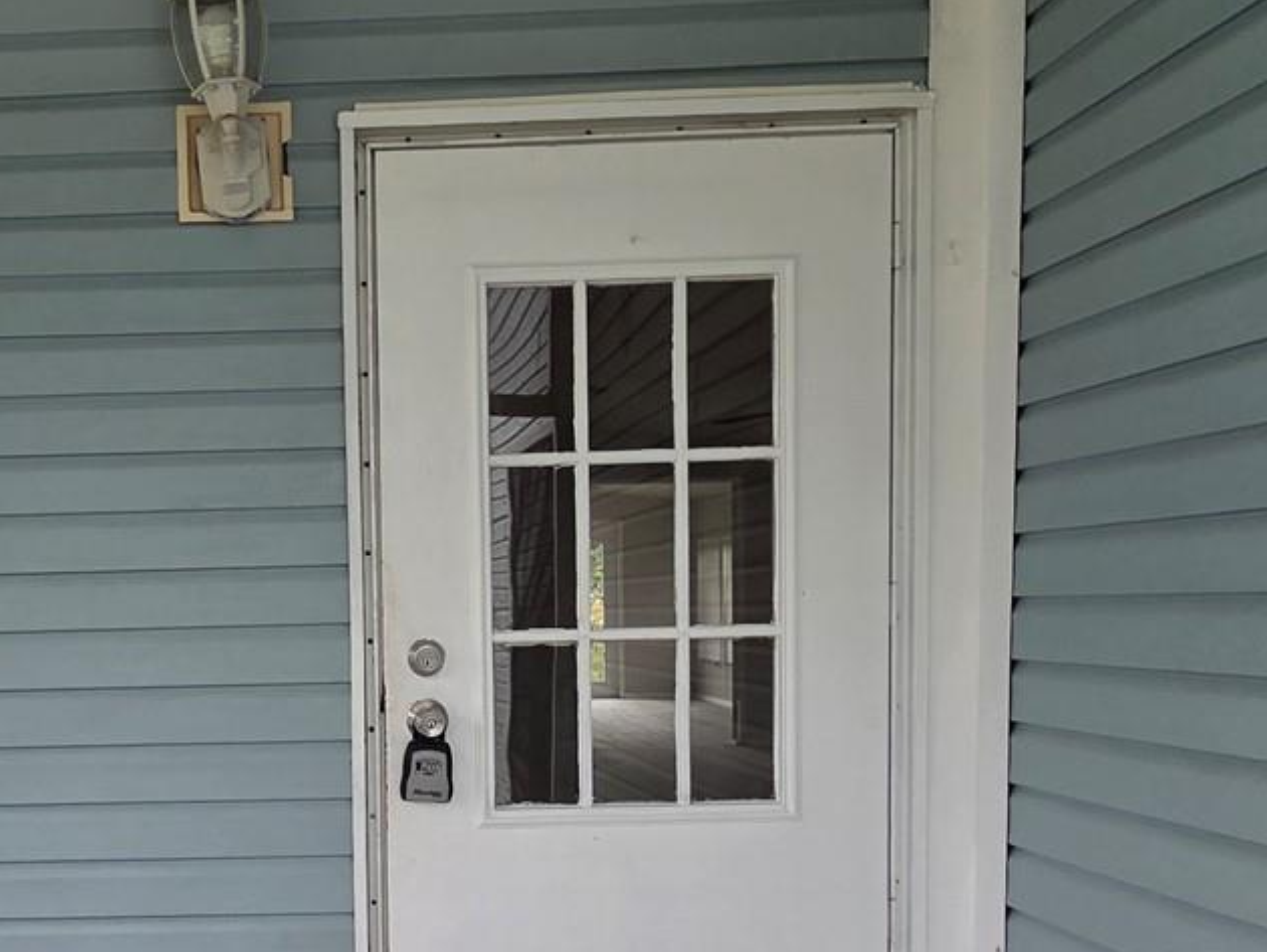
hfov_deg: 52.1
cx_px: 272
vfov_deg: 42.0
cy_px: 684
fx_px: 1208
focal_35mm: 33
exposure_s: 1/273
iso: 50
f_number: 2.2
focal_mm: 2.2
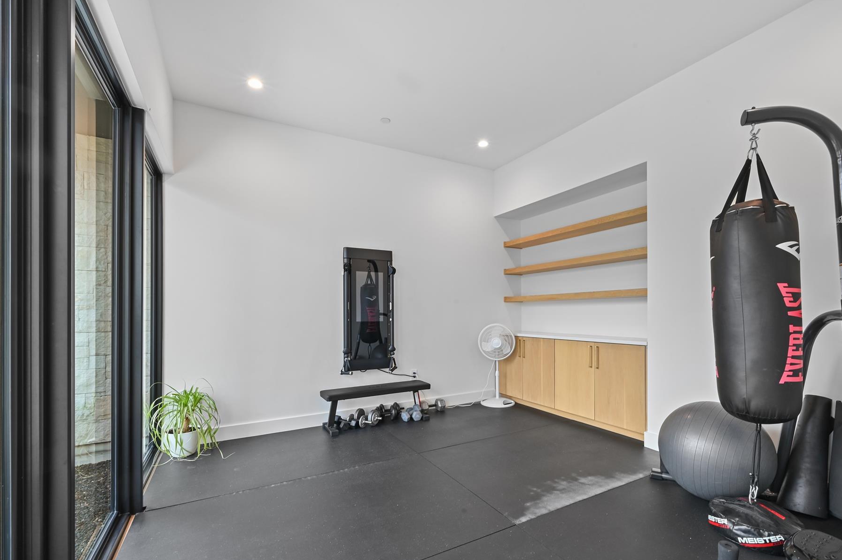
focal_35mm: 16
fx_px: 374
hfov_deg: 96.7
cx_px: 443
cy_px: 315
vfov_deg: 73.3
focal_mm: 14
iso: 200
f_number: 14
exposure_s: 1/2
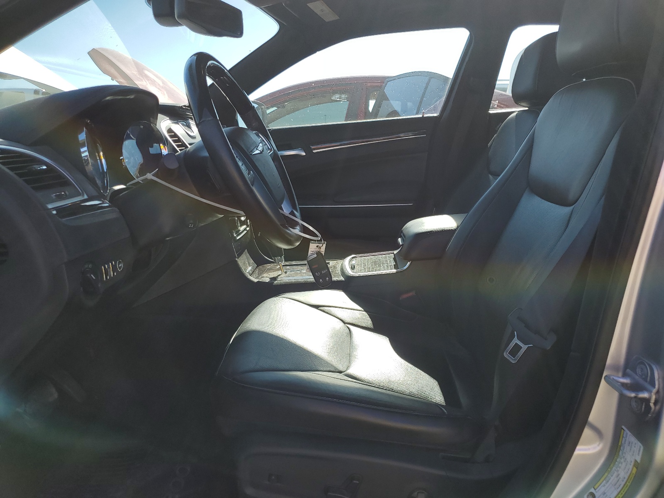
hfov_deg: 67.3
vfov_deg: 53.1
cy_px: 249
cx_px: 332
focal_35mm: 26
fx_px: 499
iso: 50
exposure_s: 1/1429
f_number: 1.5
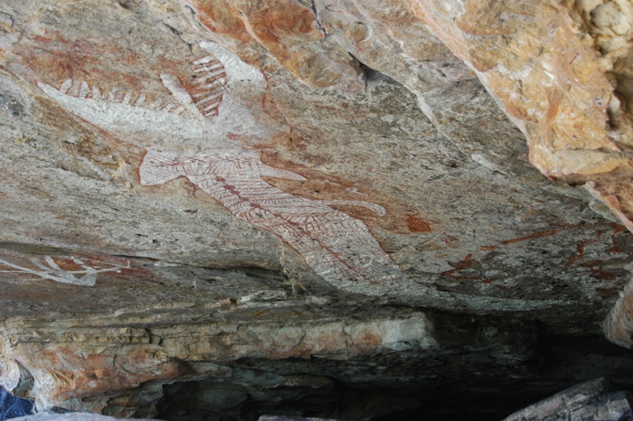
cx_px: 316
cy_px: 210
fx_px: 922
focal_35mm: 52
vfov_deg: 25.7
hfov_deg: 37.9
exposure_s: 1/40
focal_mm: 35
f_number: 5.6
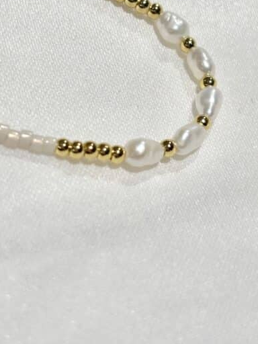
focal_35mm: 104
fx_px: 1034
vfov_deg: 18.8
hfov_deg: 14.2
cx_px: 128
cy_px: 87
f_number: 1.6
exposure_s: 1/430
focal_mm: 5.96
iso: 32
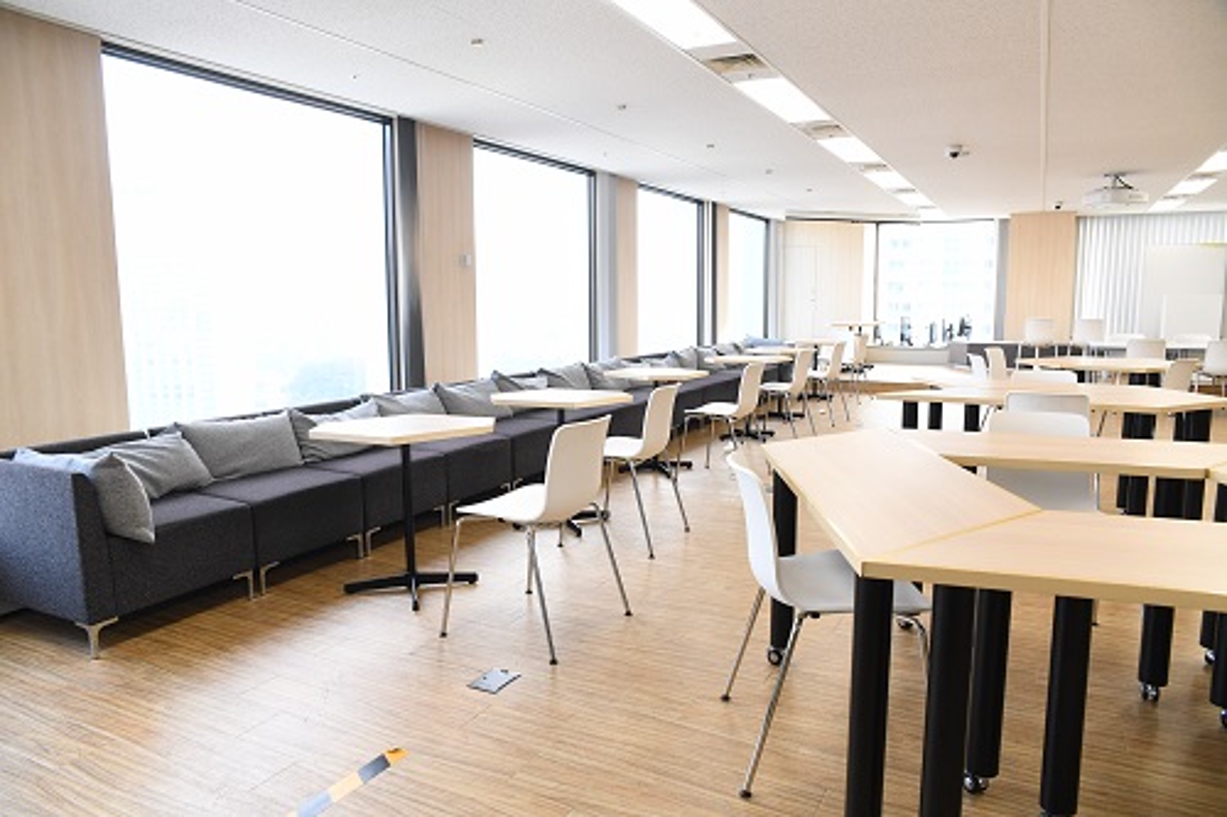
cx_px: 614
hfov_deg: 73.8
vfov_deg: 53.1
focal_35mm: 24
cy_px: 408
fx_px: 818
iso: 2500
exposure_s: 1/250
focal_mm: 24
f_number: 5.6
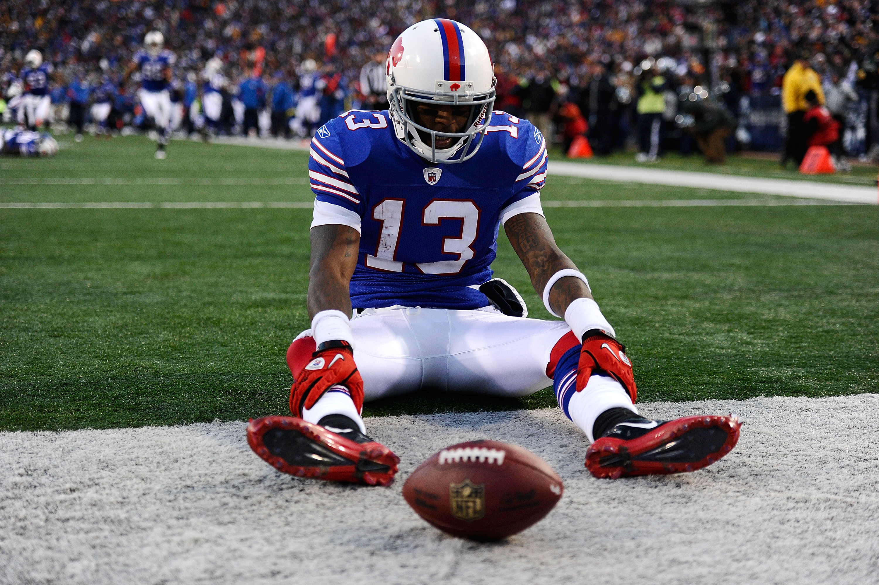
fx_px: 1709
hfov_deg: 28.9
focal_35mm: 70
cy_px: 292
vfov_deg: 19.4
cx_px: 440
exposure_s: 1/2500
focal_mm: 70
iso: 2000
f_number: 2.8
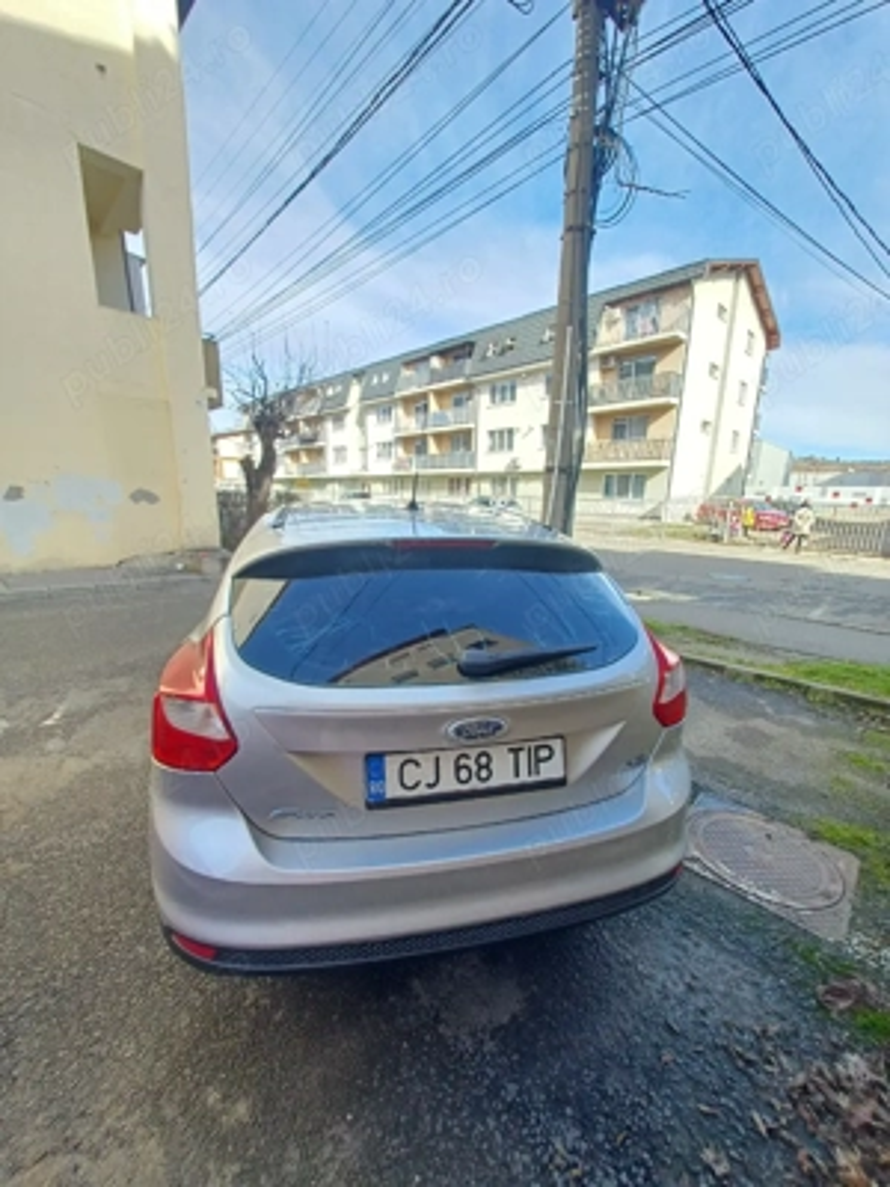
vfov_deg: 106.2
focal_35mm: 13
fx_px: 446
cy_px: 594
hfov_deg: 89.9
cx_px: 445
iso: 50
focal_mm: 1.42
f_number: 2.2
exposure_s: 1/222
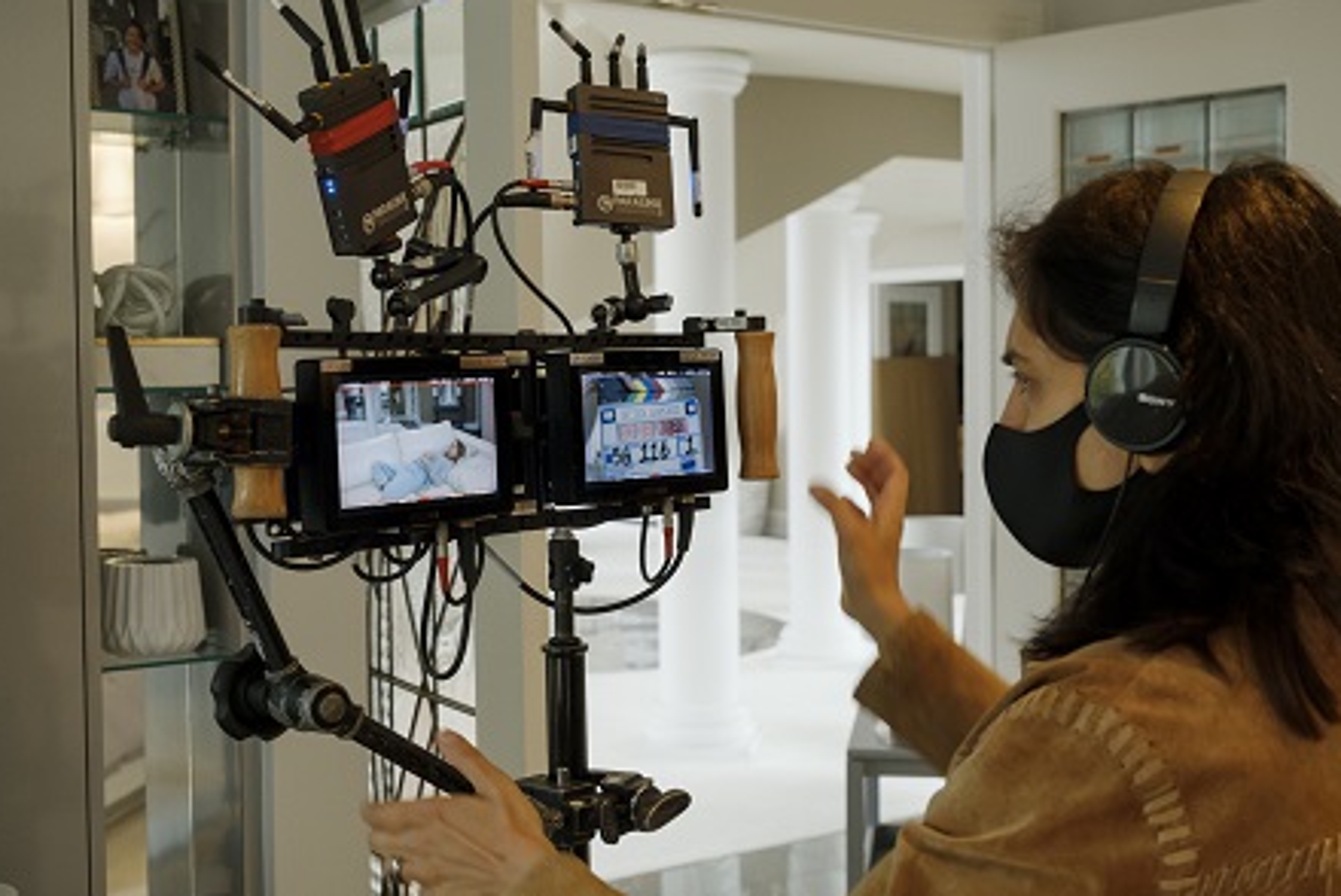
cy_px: 448
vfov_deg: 28.7
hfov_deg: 41.9
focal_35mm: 47
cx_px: 667
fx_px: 1752
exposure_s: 1/60
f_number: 4.5
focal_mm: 30.8
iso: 800
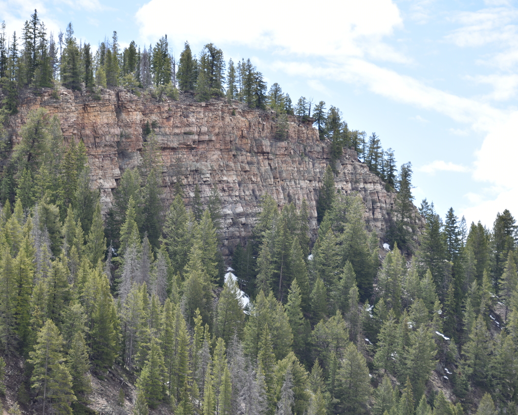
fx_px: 2346
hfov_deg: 12.6
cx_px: 268
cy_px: 208
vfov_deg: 10.1
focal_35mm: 153
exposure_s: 1/320
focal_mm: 135
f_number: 5.6
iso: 140
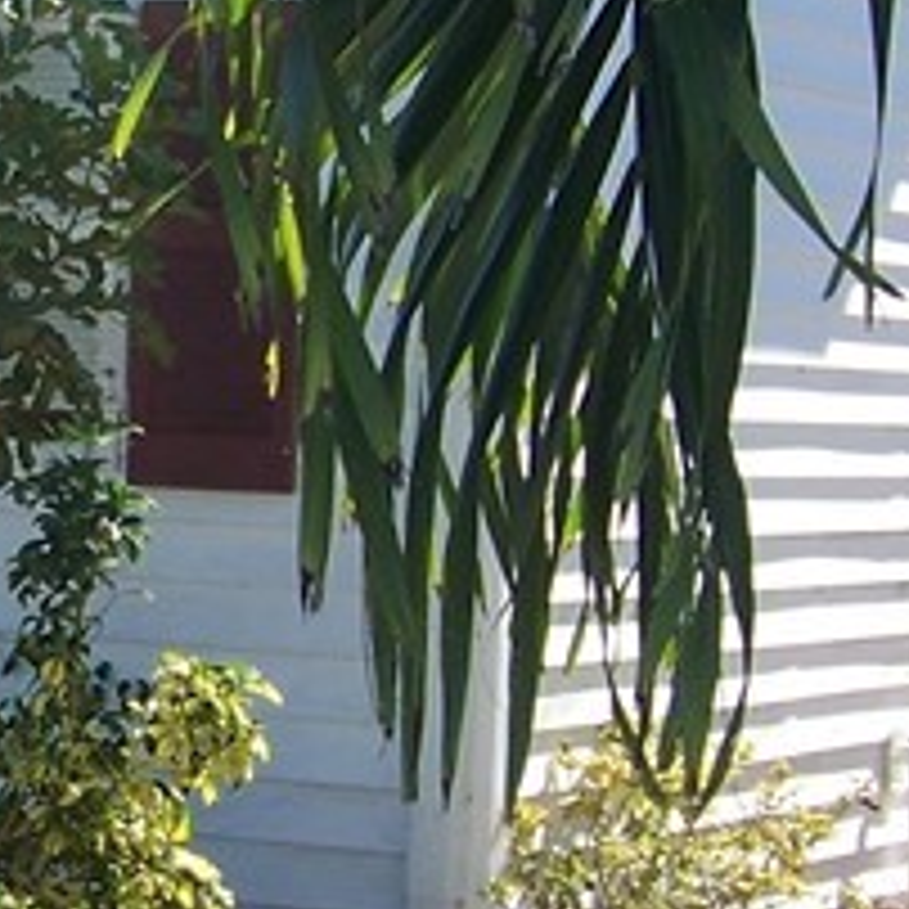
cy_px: 482
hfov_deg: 10.7
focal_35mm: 161
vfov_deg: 10.9
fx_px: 4783
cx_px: -212
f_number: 2.8
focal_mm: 5.85
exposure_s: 1/500
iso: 64
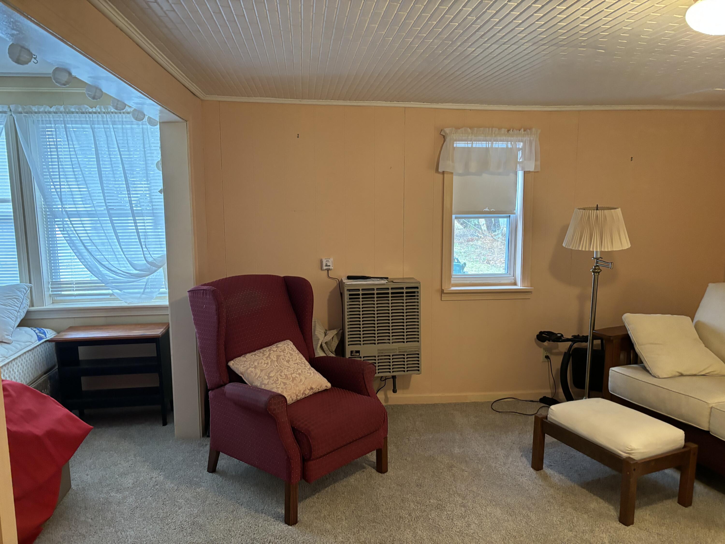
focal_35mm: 26
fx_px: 545
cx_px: 362
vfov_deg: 53.1
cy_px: 272
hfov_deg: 67.3
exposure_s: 1/40
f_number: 1.6
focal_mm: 5.96
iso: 400
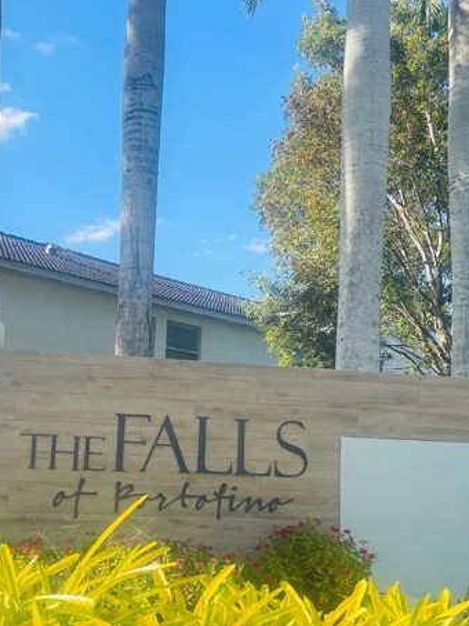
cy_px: 370
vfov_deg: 42.8
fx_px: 796
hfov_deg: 32.8
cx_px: 212
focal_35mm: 44
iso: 32
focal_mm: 4.2
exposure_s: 1/1795
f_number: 1.6
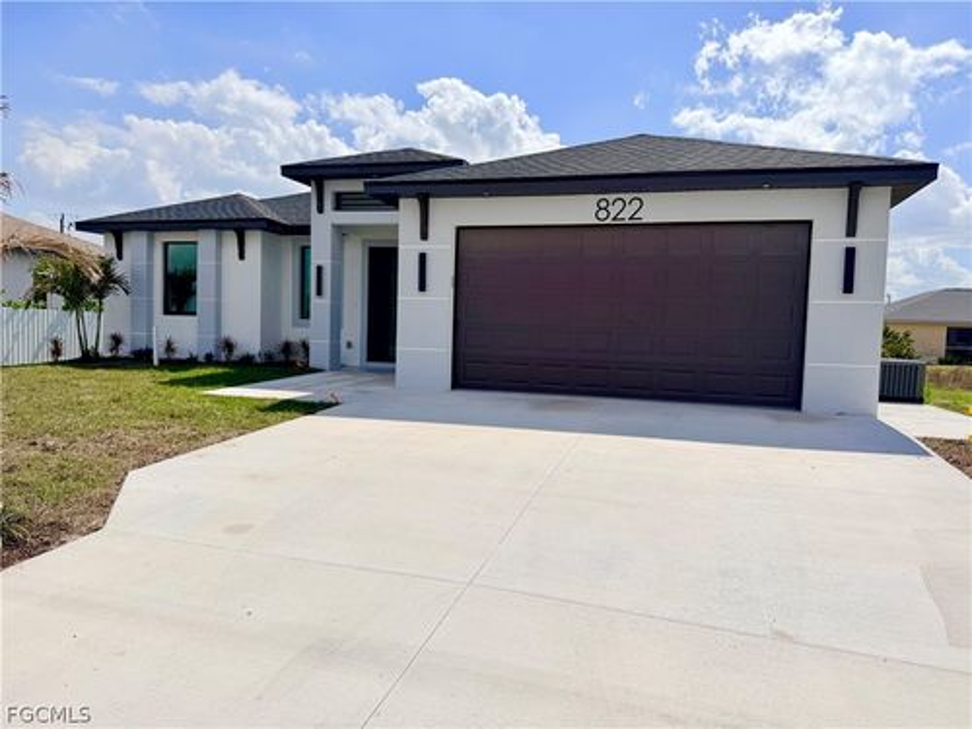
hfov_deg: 71.6
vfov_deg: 56.8
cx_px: 486
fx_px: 674
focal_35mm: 24
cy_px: 364
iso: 80
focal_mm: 6.76
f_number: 1.78
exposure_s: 1/11905
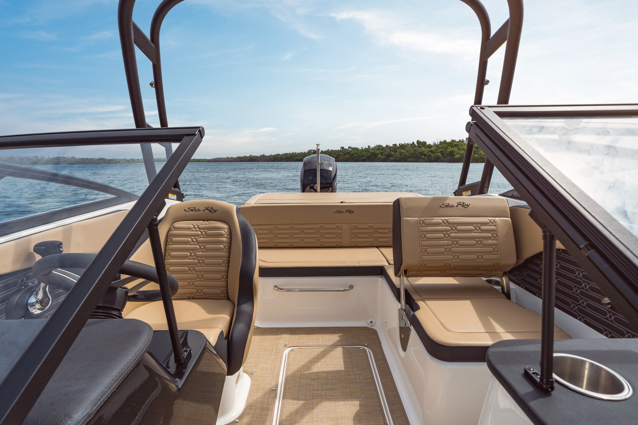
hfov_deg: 93.3
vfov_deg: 70.4
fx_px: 301
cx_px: 319
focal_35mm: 17
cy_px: 212
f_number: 10
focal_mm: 17
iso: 200
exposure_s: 1/500
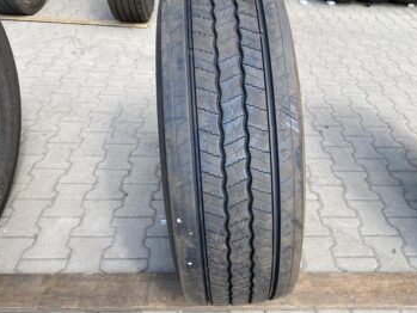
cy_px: 126
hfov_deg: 56.7
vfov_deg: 44.0
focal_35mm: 32
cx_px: 232
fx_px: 386
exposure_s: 1/669
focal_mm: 4.25
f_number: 1.8
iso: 32
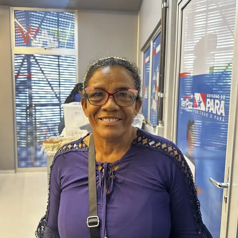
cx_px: 105
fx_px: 226
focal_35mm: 29
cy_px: 116
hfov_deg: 55.5
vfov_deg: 55.6
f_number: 1.78
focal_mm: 6.86
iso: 320
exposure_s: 1/60
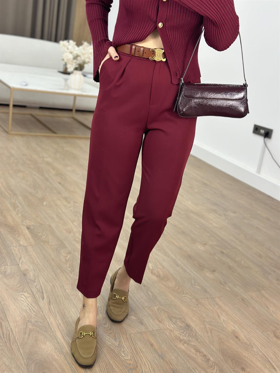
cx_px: 140
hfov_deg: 30.3
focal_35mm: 48
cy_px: 186
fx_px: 518
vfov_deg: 39.7
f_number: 1.78
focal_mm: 6.86
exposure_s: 1/100
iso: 100
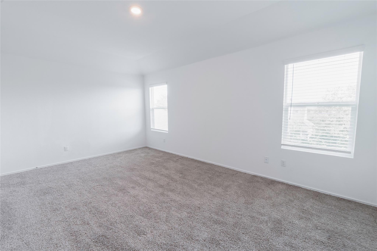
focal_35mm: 15
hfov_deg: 100.4
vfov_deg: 77.3
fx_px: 157
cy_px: 126
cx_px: 188
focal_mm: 10
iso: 100
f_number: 11
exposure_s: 1/20
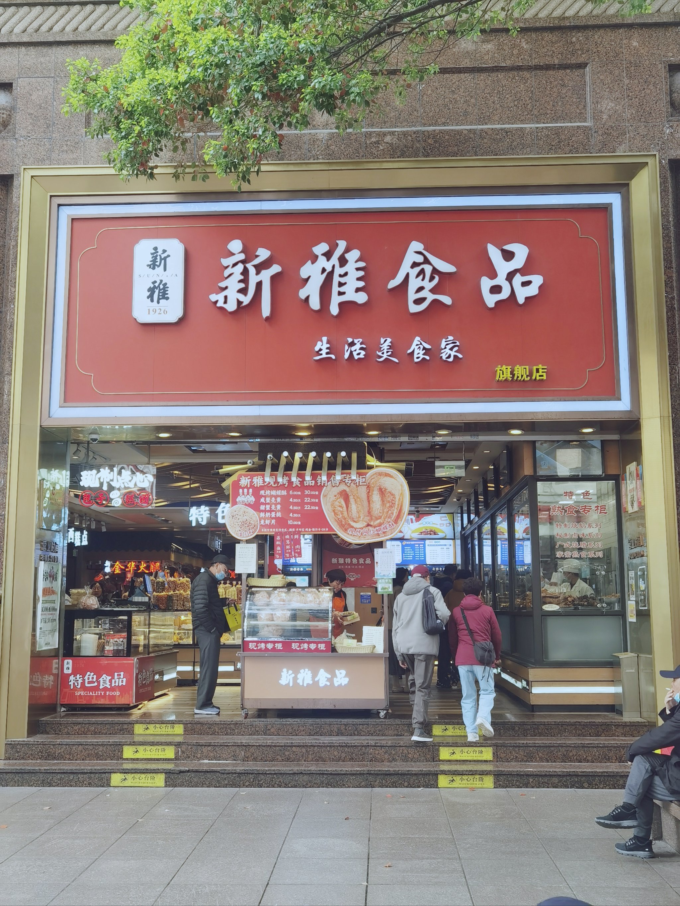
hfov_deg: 37.7
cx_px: 340
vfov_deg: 49.0
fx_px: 995
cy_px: 453
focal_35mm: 38
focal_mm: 6.71
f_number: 1.9
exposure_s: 1/400
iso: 50
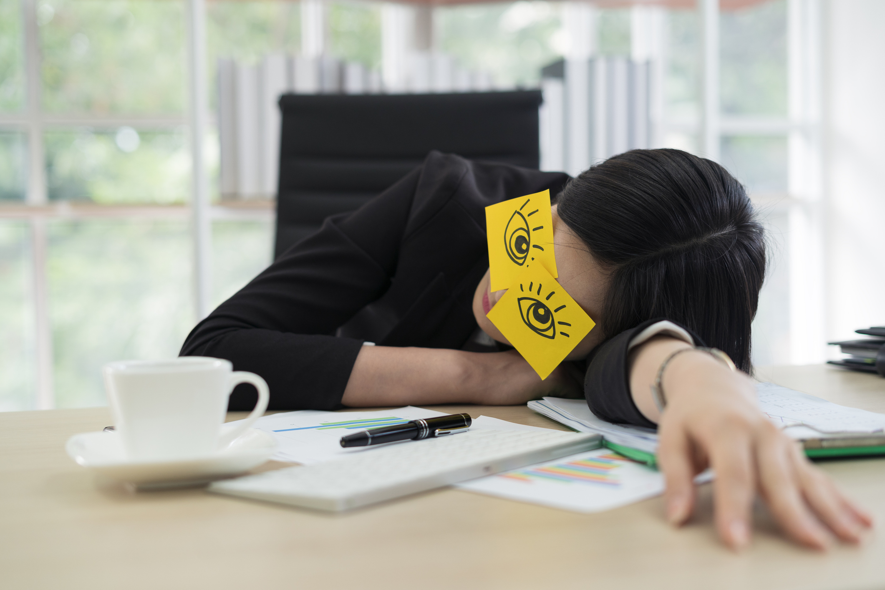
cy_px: 295
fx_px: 1229
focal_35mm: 50
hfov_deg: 39.6
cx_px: 442
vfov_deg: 27.0
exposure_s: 1/250
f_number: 2.5
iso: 250
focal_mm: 50
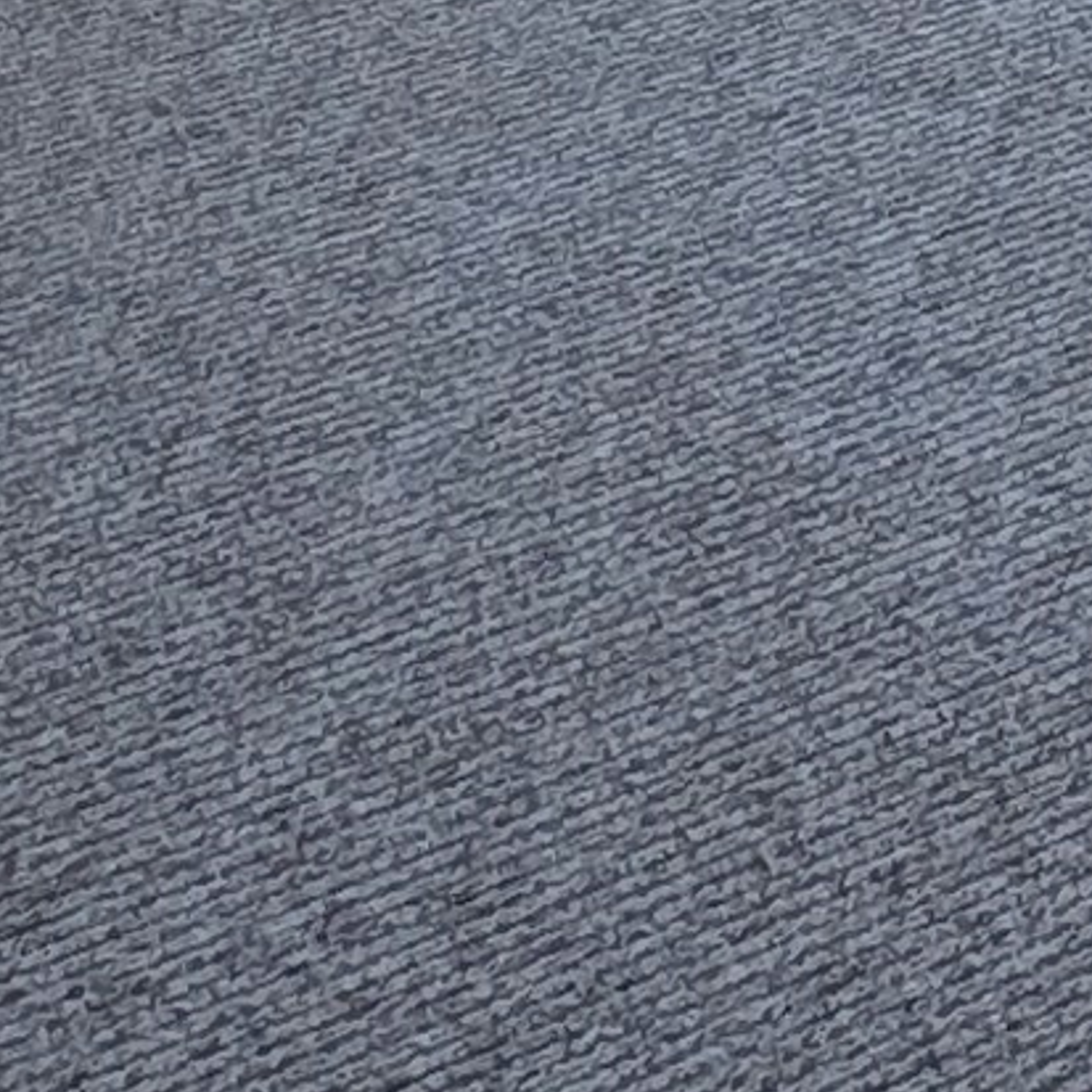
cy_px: -1869
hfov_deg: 12.5
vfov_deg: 11.8
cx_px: 2718
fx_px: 3747
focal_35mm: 105
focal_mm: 2.23
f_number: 1.95
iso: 38
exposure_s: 1/24.5
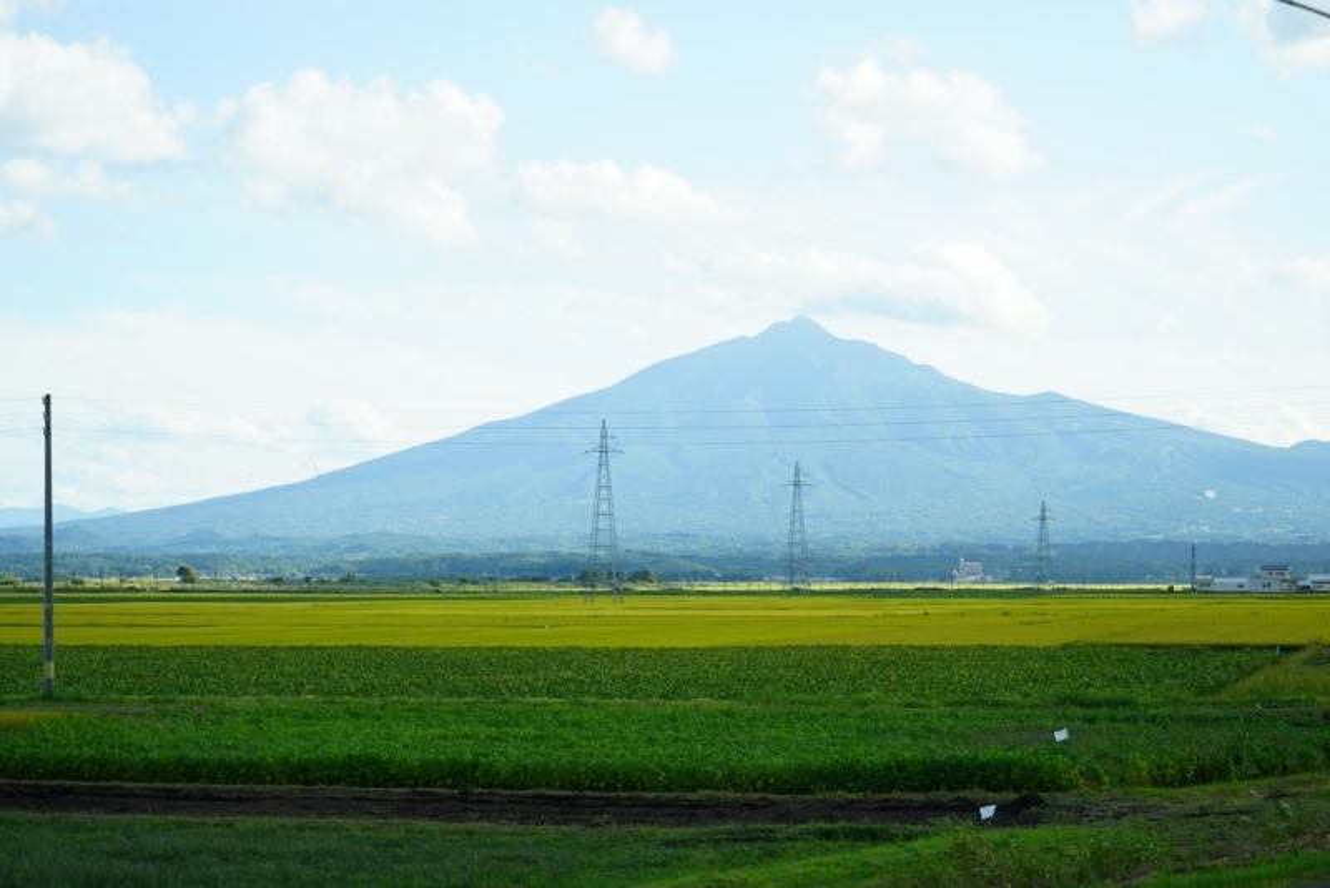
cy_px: 444
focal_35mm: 85
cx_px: 665
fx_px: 3141
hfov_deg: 23.9
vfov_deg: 16.1
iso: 100
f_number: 5.6
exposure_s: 1/100
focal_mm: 85
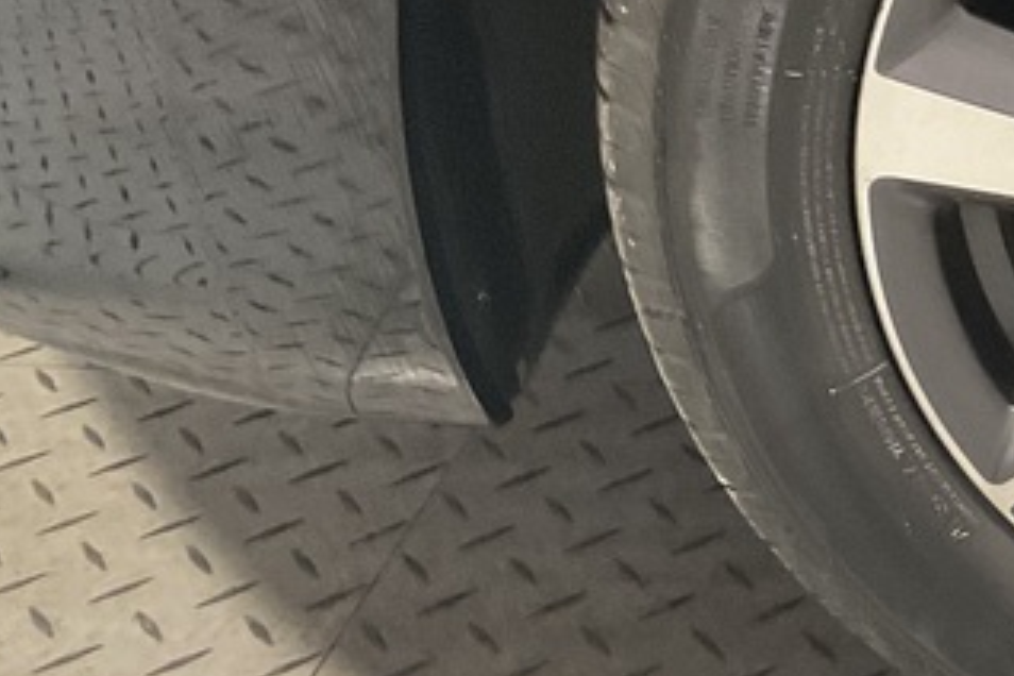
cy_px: 265
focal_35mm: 91
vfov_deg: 15.0
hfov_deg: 20.1
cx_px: 1387
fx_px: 2563
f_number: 1.8
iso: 200
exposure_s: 1/60
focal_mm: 3
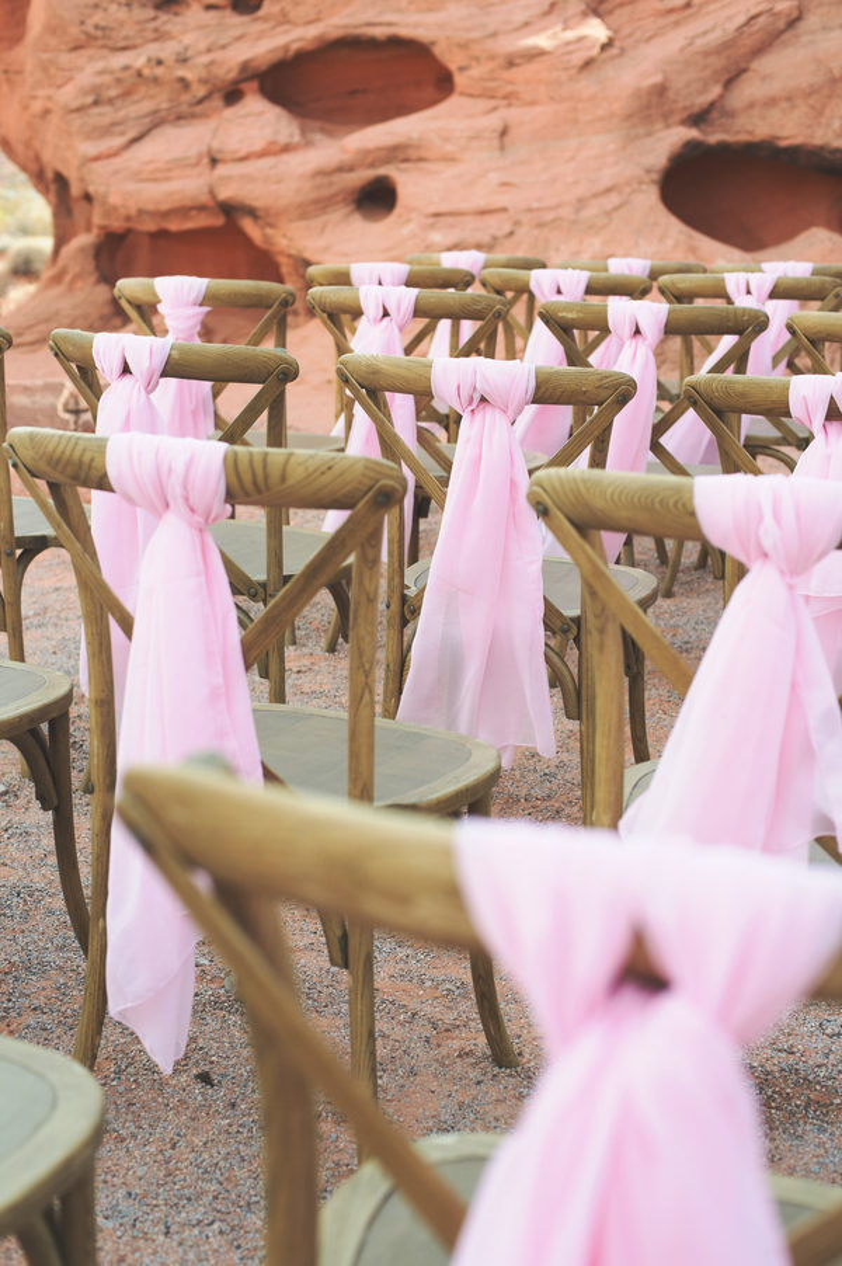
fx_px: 1757
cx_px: 421
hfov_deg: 27.0
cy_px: 633
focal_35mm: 50
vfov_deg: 39.6
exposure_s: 1/400
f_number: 4.5
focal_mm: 50
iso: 100
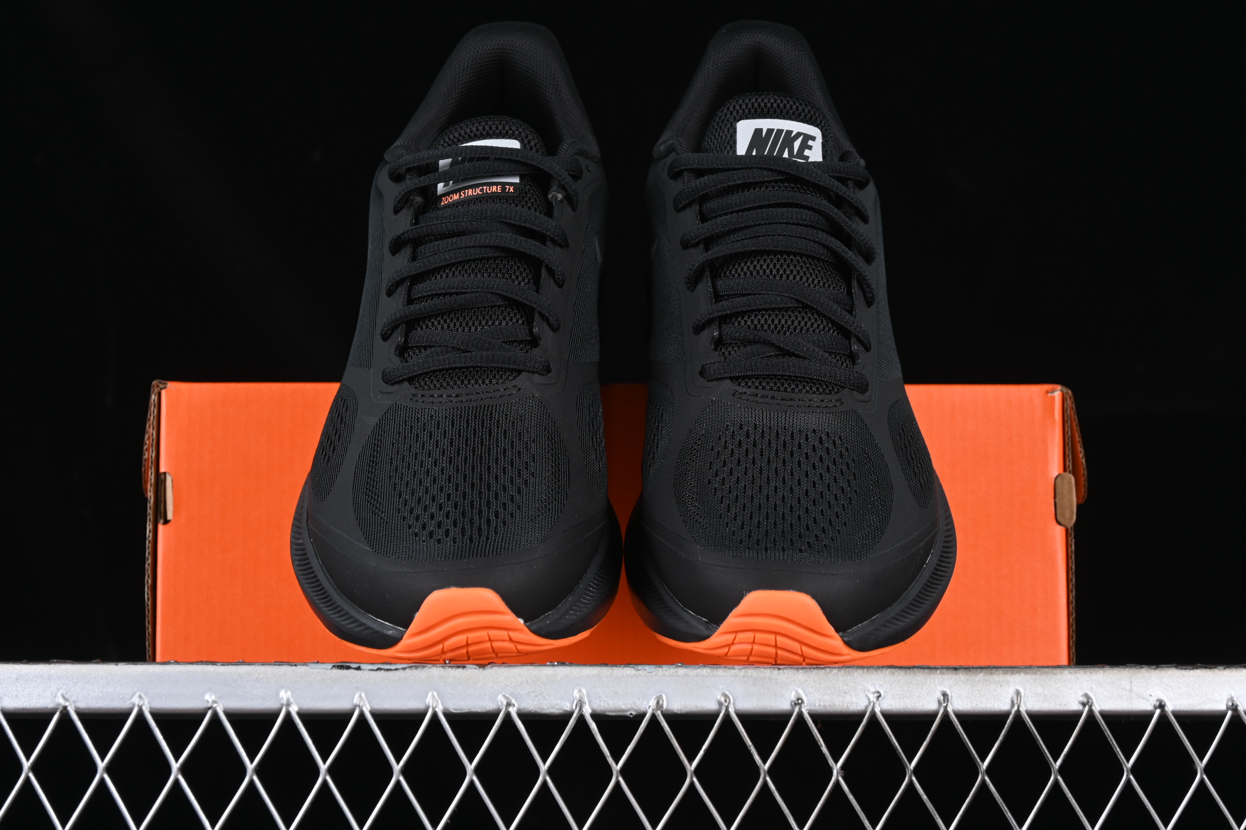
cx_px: 623
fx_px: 2596
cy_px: 415
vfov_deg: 18.2
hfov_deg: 27.0
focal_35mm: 75
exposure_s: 1/60
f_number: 6.3
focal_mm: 50
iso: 160
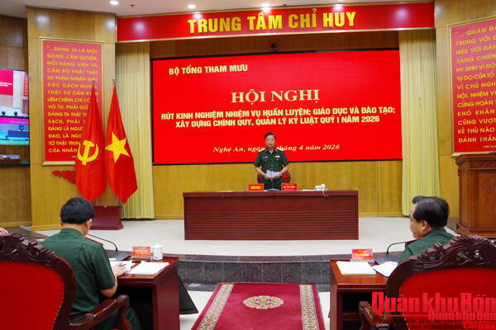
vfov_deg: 42.3
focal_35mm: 31
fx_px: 427
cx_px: 248
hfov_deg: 60.3
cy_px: 165
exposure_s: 1/60
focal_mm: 21
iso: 3200
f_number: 8
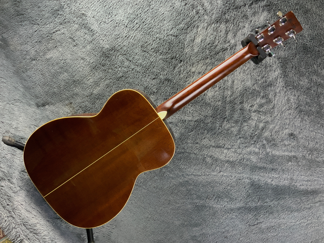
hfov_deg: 61.7
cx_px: 162
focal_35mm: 29
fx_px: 271
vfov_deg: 48.2
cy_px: 122
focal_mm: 3
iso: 160
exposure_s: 1/60
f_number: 1.8
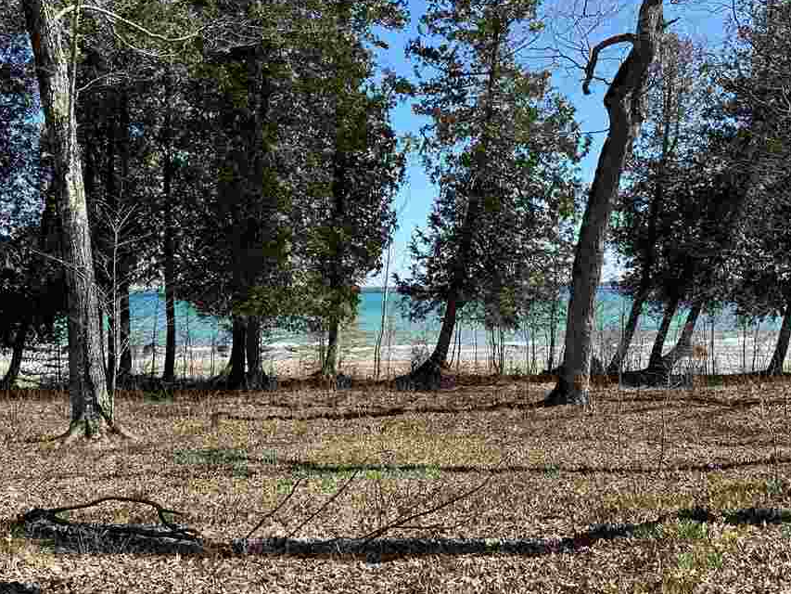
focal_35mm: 36
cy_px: 316
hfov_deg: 51.3
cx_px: 396
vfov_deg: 39.6
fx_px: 823
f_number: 1.78
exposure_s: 1/1949
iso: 80
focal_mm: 6.86
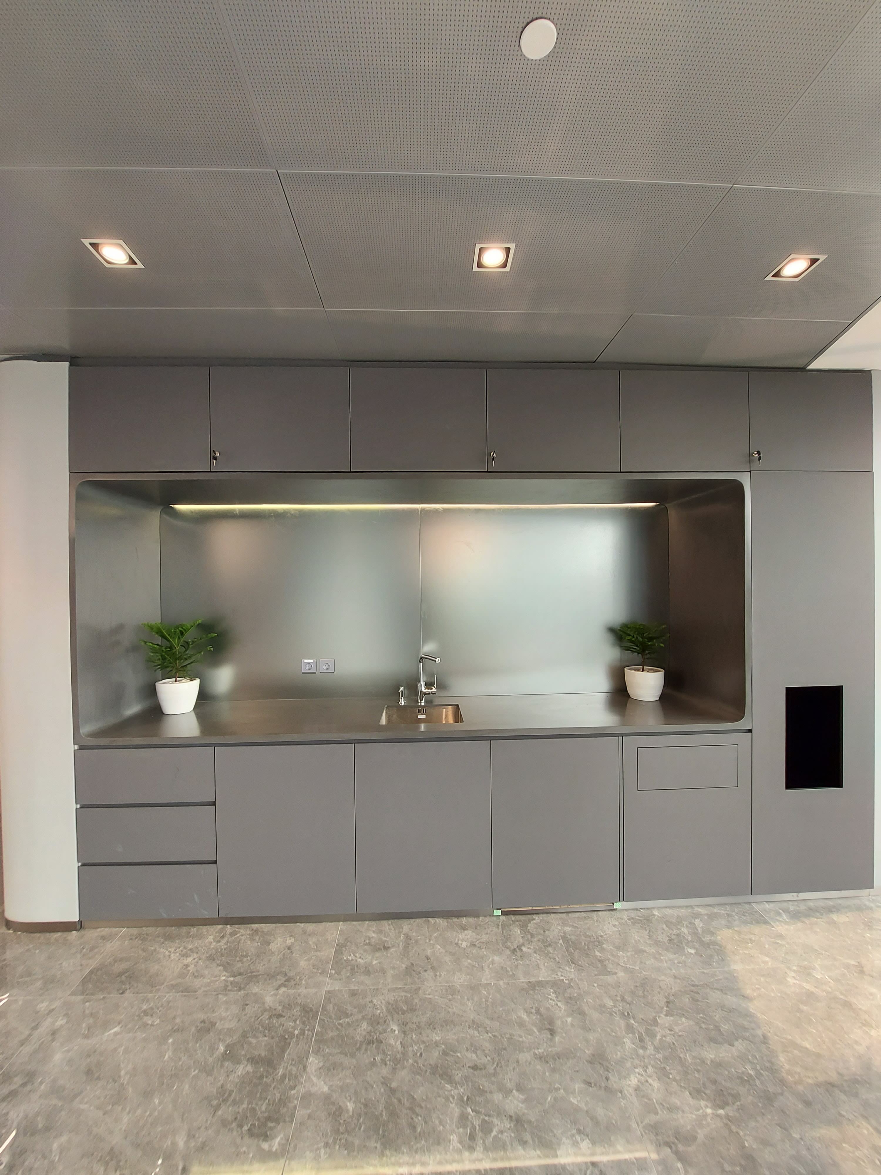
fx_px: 441
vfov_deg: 106.2
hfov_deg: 89.9
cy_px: 588
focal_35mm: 13
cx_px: 440
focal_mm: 1.74
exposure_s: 1/50
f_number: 2.2
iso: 64
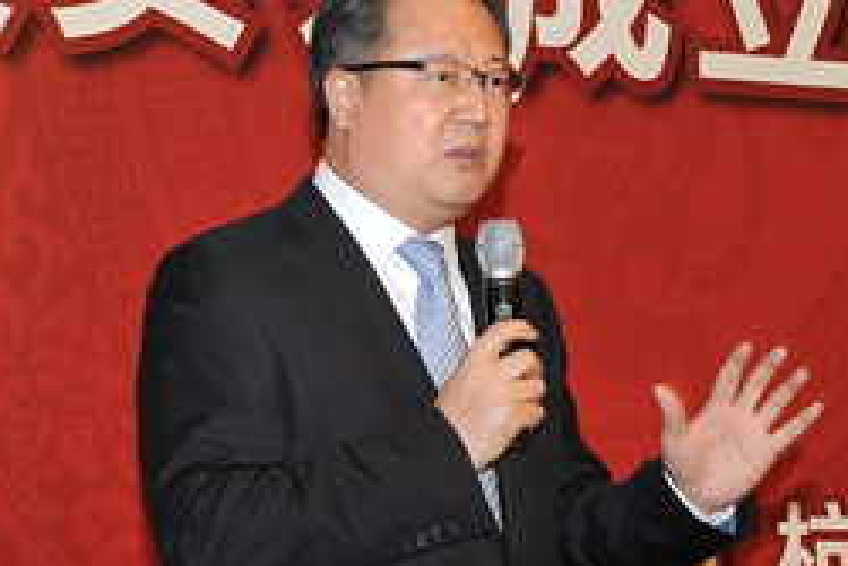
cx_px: 533
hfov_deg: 24.1
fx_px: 1980
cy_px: 347
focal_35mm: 84
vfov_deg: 16.3
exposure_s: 1/60
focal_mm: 42
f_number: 5.6
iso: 800
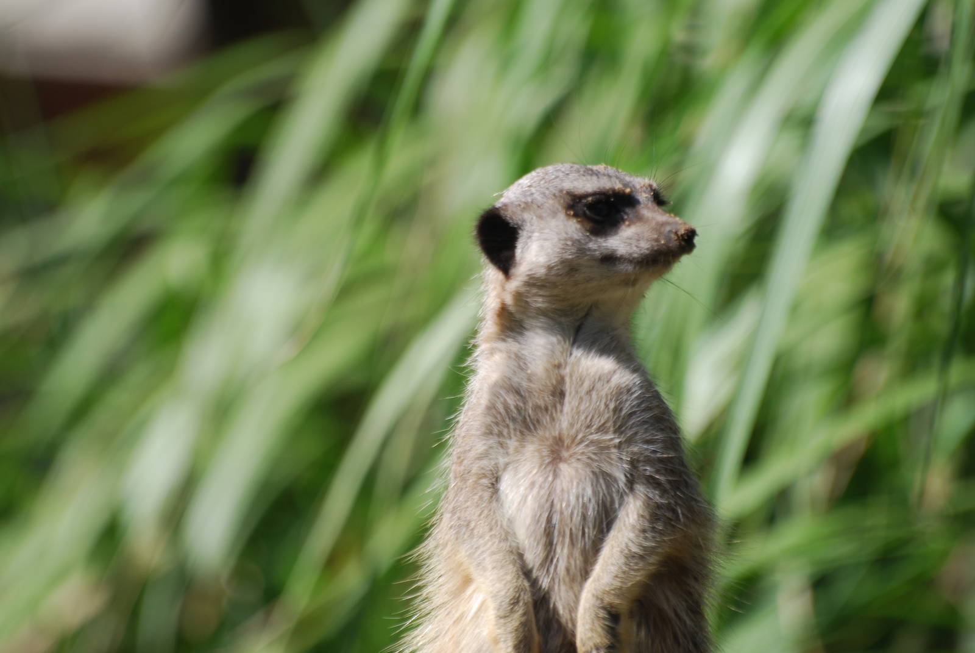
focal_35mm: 450
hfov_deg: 4.6
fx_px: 12202
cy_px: 326
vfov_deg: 3.1
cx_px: 488
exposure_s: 1/500
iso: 200
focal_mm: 300
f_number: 5.6
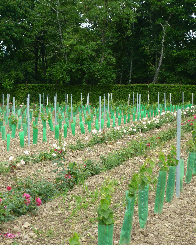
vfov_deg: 20.2
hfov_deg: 16.2
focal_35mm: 95
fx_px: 689
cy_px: 125
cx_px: 98
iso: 80
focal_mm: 10.6
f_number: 3.8
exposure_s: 1/250
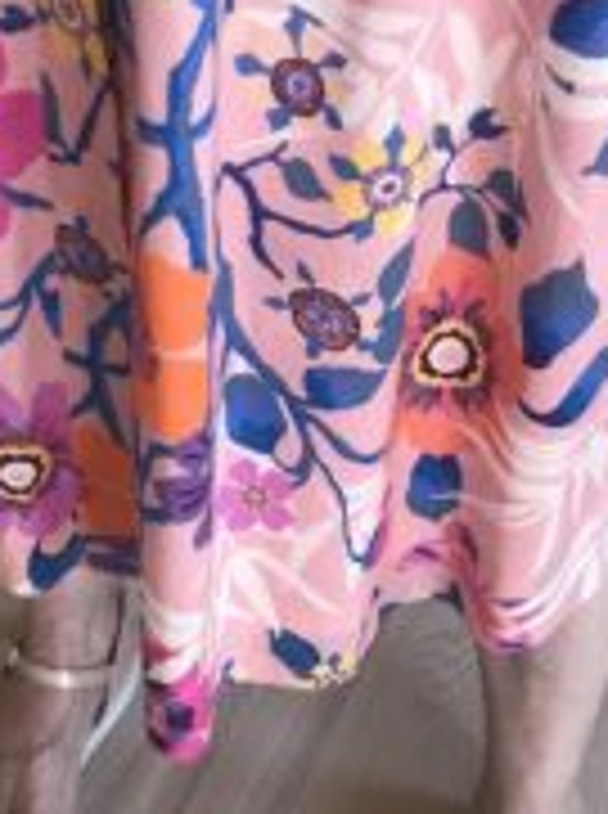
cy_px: 634
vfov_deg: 30.6
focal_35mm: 62
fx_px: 1457
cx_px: 261
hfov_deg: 23.6
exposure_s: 1/30
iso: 25
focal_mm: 3.99
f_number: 1.8
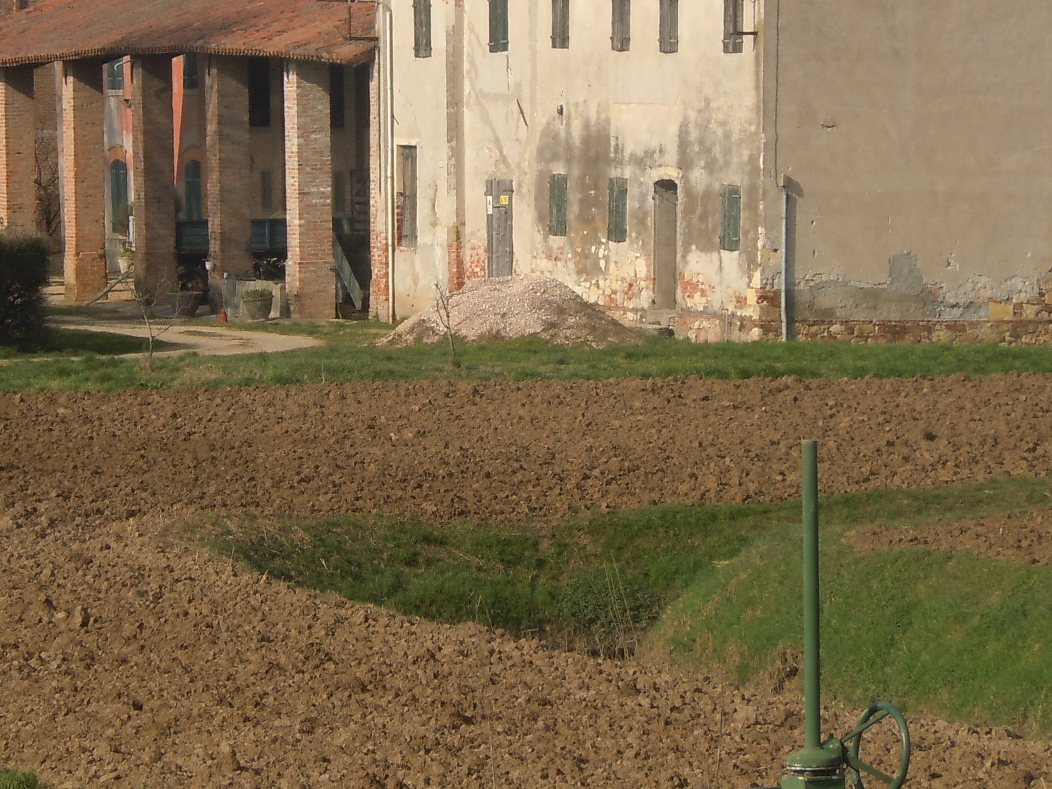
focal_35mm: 285
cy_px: 159
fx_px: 8661
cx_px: 395
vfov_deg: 5.2
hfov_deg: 6.9
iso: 100
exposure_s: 1/500
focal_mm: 29.8
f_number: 5.5
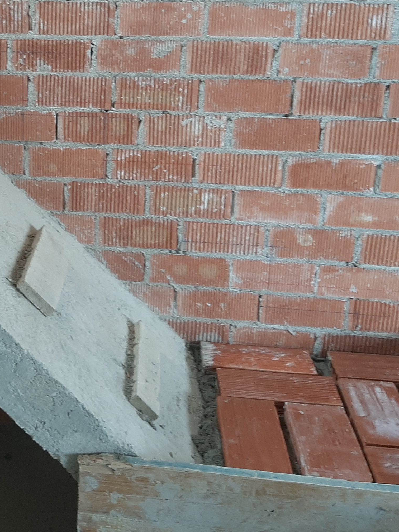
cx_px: -5
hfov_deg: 26.5
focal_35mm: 52
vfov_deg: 36.4
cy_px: 167
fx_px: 799
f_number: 1.7
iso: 80
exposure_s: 1/50
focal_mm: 3.93
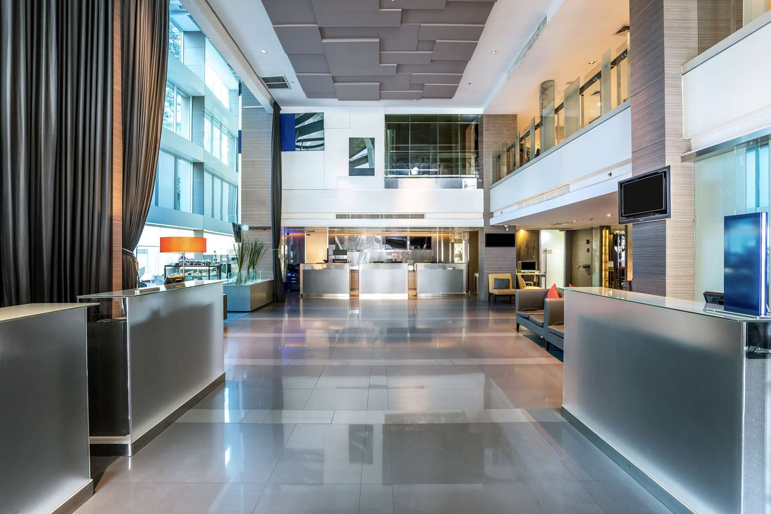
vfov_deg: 67.4
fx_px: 386
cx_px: 386
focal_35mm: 18
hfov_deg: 90.0
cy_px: 257
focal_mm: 18
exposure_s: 1/2
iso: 250
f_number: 8
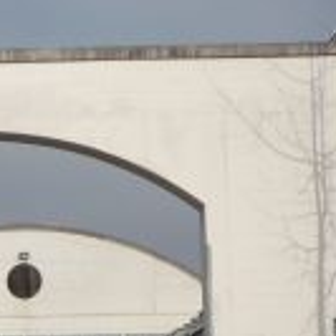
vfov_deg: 14.7
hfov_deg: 14.5
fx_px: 1296
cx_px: -25
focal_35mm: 118
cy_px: 283
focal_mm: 5.2
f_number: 5.6
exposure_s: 1/800
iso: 100
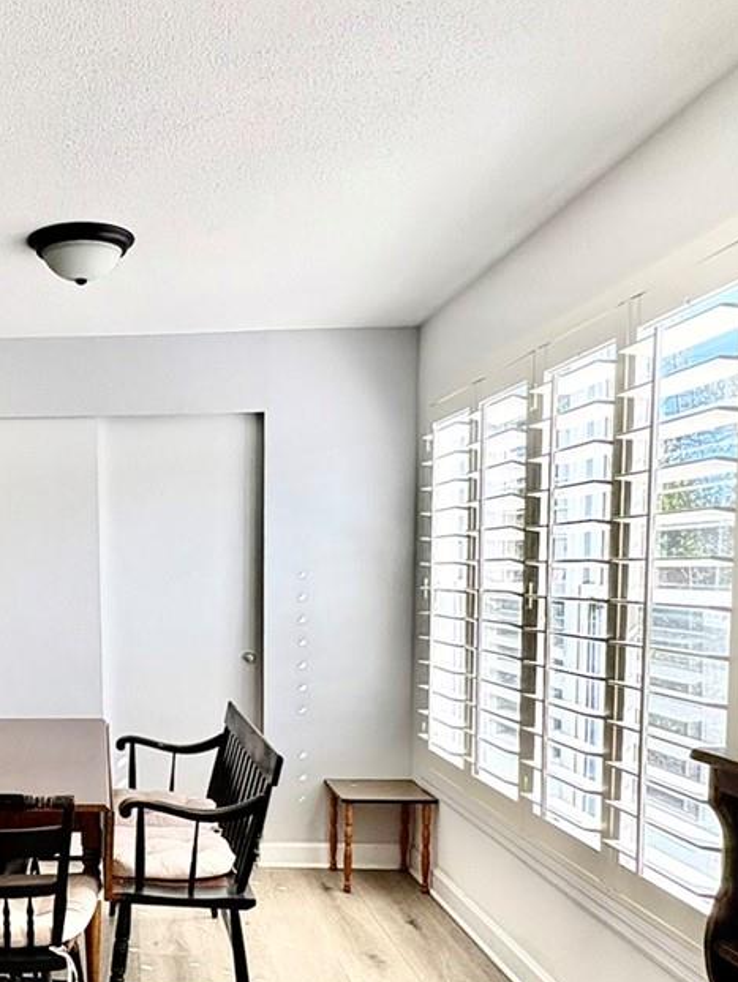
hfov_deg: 36.5
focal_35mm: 36
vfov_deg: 50.4
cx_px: 36
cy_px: 660
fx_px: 1023
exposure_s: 1/340
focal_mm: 2.22
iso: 64
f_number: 2.2
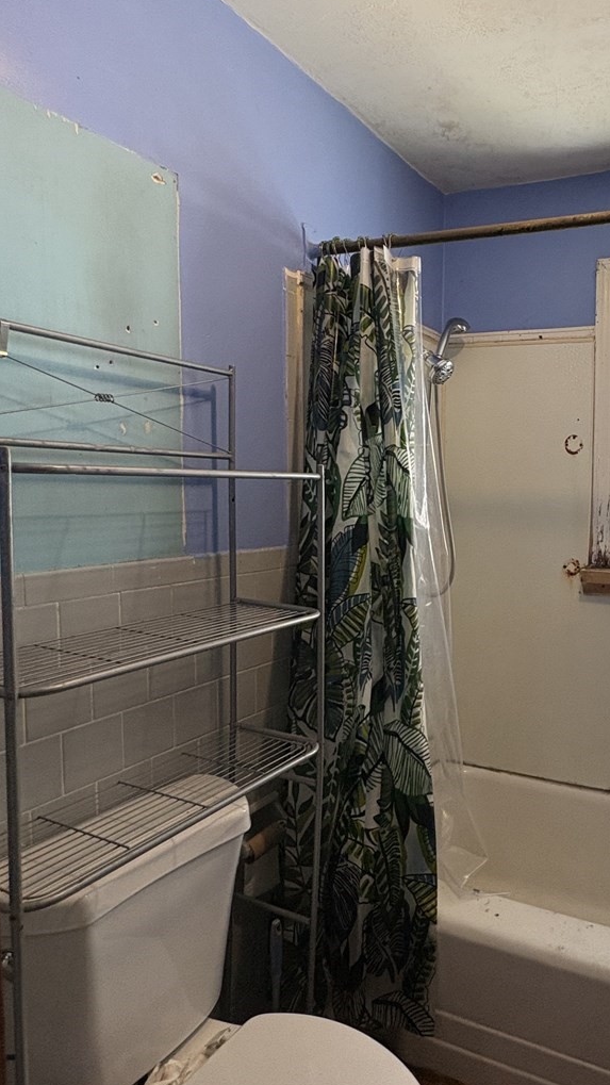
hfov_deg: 46.2
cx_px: 510
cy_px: 538
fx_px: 662
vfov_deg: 78.7
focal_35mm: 23
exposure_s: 1/120
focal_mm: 2.22
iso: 320
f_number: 2.2
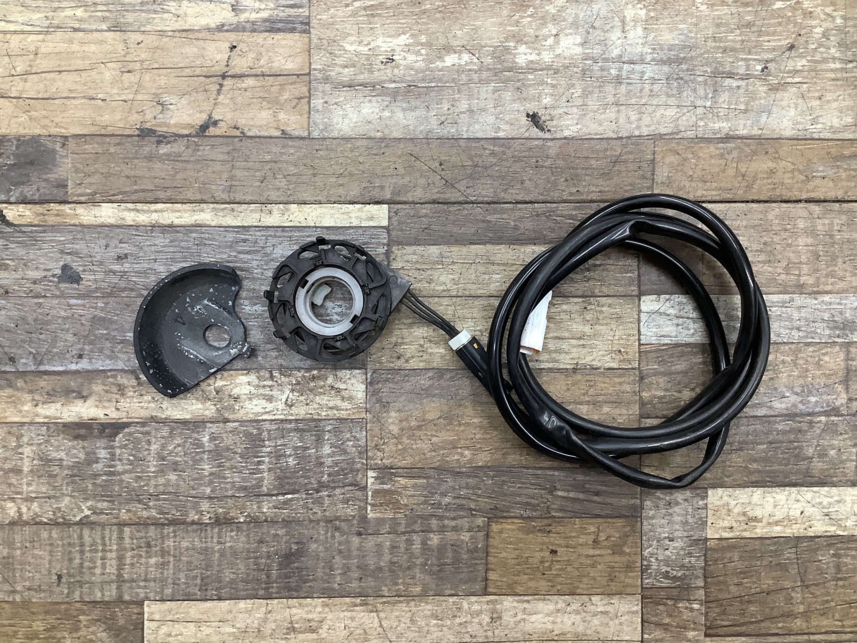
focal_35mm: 31
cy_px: 322
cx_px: 428
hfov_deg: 58.3
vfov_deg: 45.5
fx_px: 768
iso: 160
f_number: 2.4
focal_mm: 3.3
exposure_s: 1/60
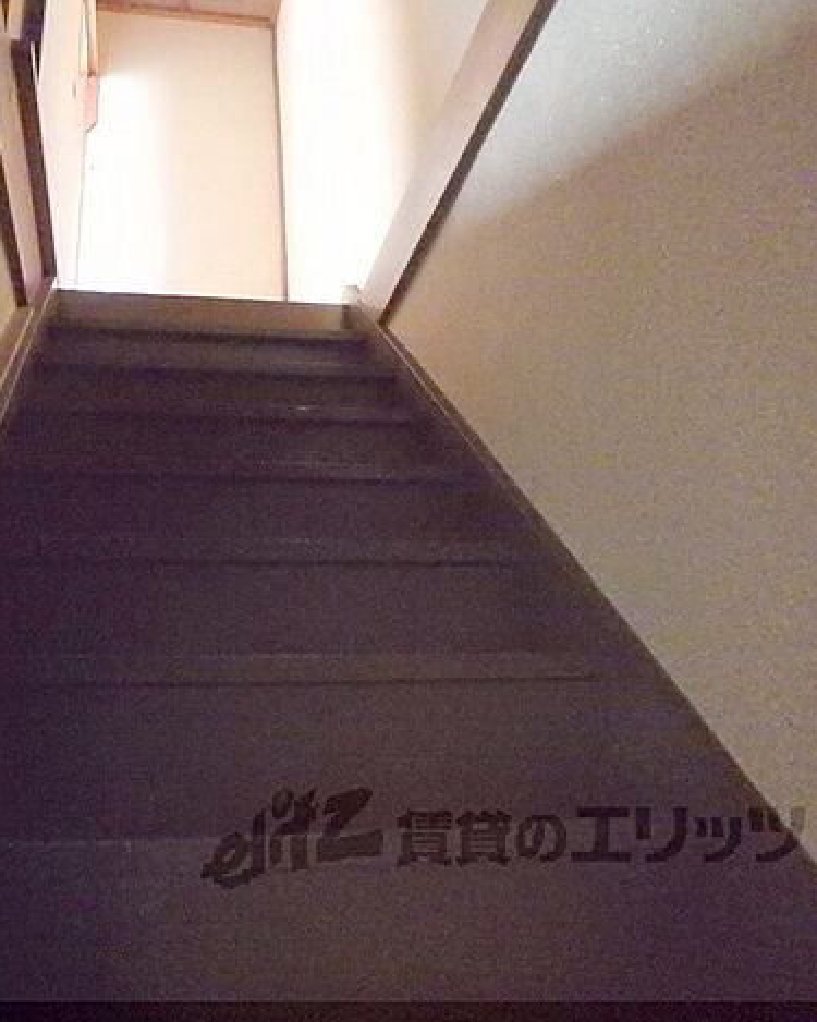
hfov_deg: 50.6
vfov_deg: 62.2
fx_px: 847
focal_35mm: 28
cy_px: 503
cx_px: 270
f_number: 3.5
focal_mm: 3.7
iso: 3200
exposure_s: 1/30
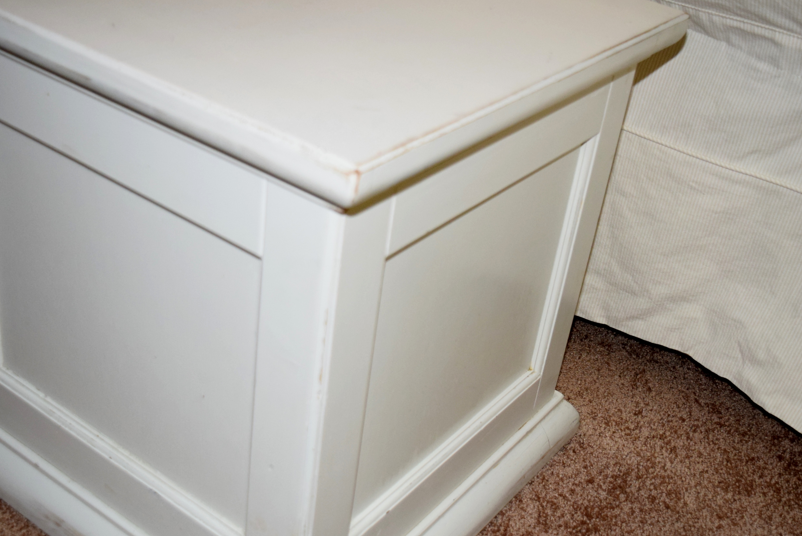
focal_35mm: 46
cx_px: 440
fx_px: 1017
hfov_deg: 43.0
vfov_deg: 29.5
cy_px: 282
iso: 1400
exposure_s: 1/60
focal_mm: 25
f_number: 4
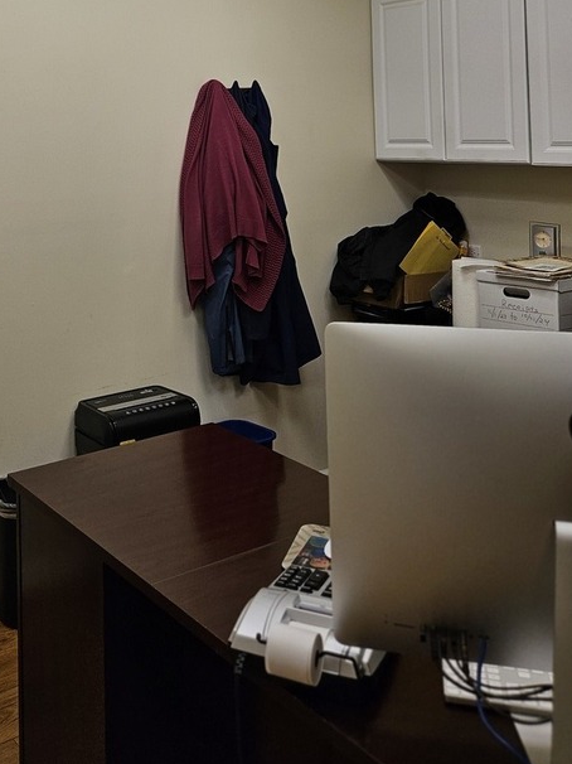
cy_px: 148
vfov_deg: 43.5
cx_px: 151
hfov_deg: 34.5
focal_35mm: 41
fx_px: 904
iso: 50
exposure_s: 1/120
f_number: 1.8
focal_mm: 5.4
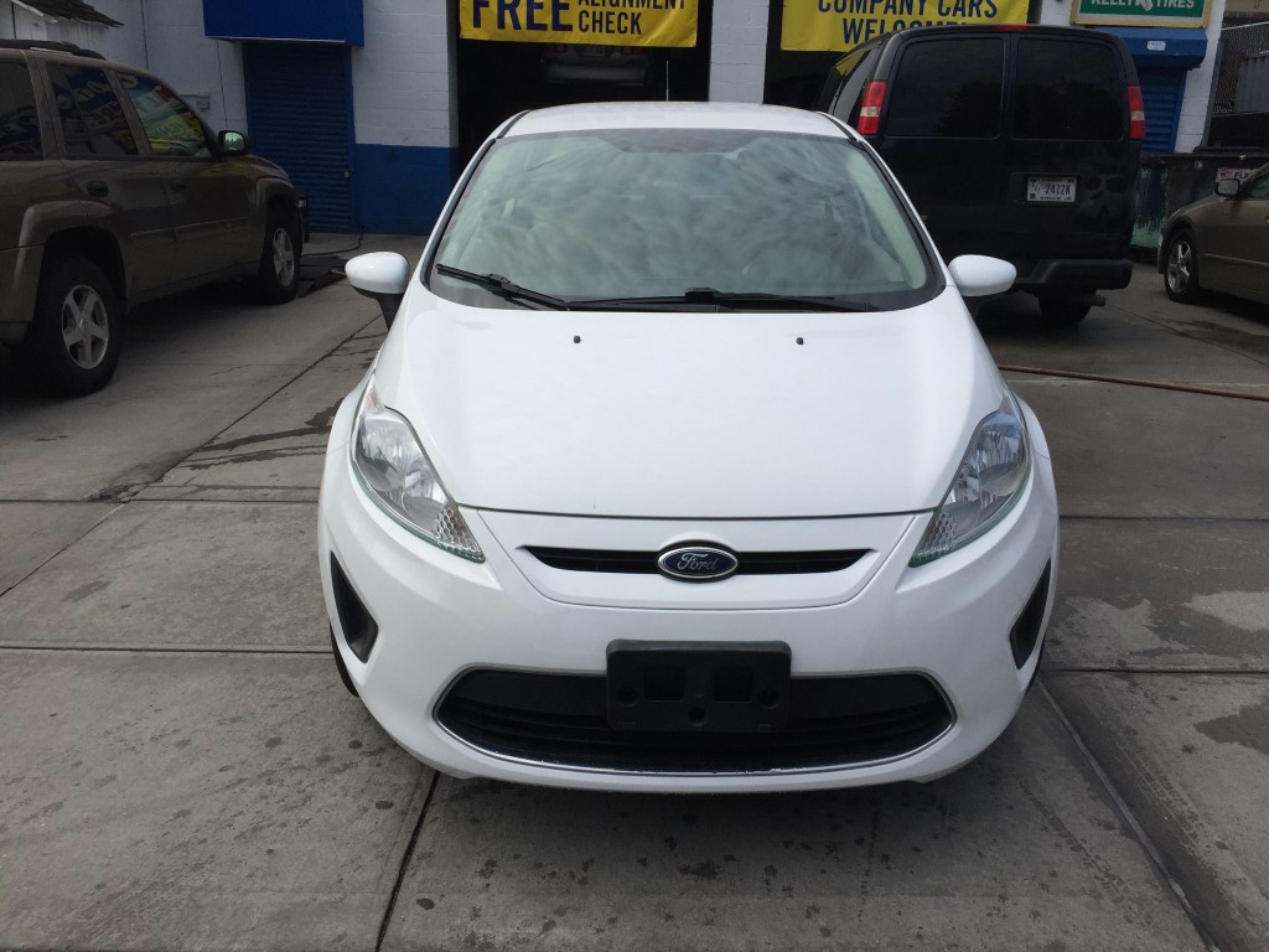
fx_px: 1063
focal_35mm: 29
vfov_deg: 48.2
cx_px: 634
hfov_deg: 61.7
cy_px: 476
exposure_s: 1/4405
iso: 32
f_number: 2.2
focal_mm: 4.15
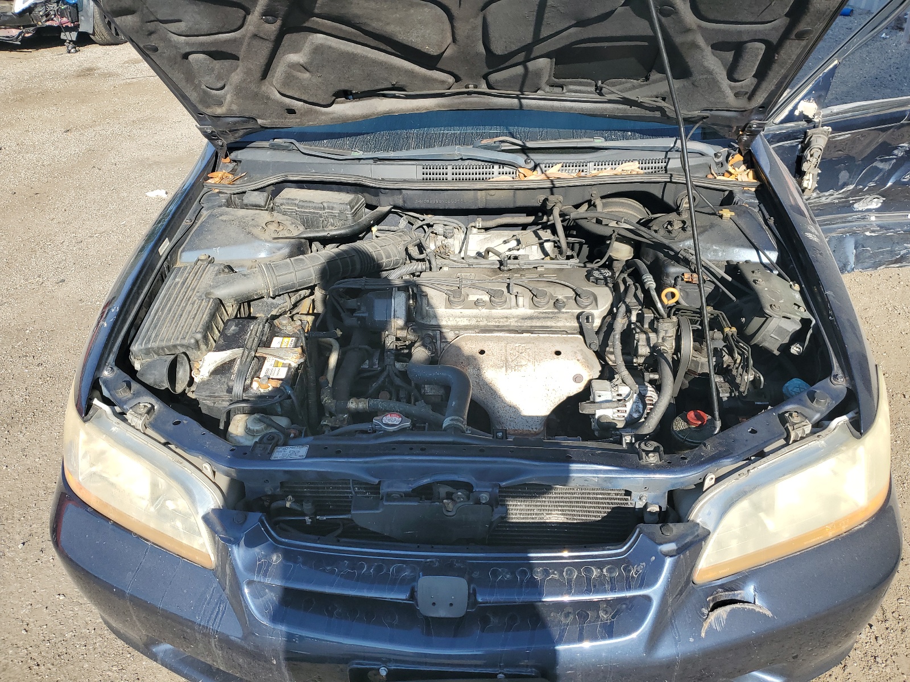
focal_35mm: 26
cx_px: 455
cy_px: 341
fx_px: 683
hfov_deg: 67.3
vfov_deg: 53.1
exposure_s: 1/1429
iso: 50
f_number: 1.5
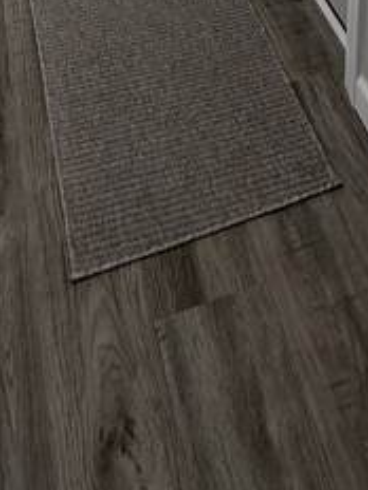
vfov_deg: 19.3
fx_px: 822
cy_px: -486
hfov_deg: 25.2
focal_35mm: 58
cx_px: 182
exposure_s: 1/120
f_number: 2.2
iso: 80
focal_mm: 2.22
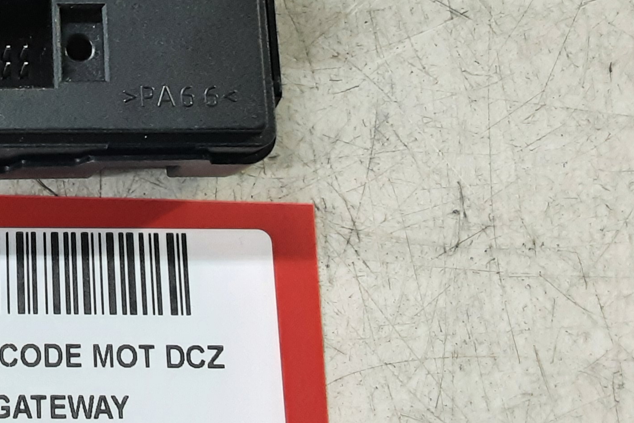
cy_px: 59
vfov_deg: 20.6
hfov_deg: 27.7
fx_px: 1145
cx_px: -95
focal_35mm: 65
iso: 160
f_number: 1.9
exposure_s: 1/50
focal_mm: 2.91
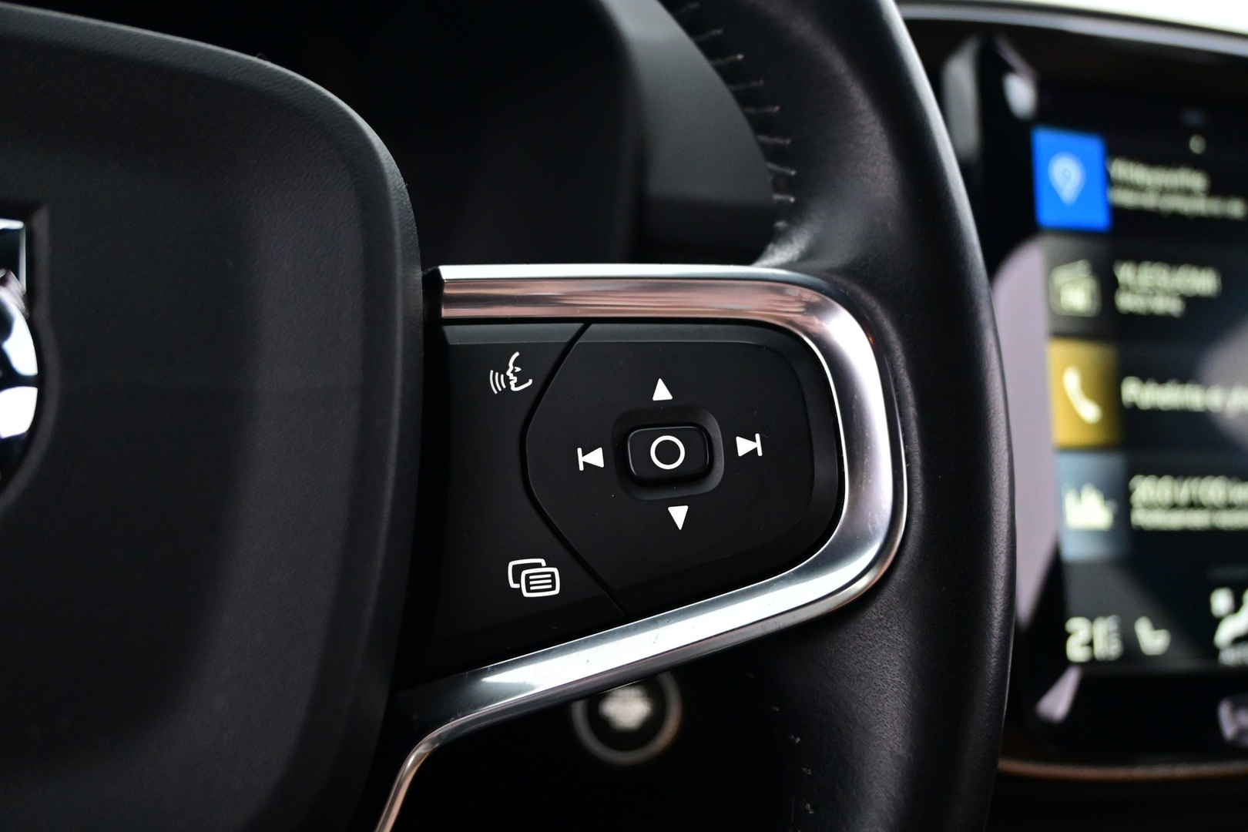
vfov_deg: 38.4
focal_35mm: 34
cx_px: 624
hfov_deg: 55.1
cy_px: 416
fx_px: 1196
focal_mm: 23
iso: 3600
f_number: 4.2
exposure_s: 1/40
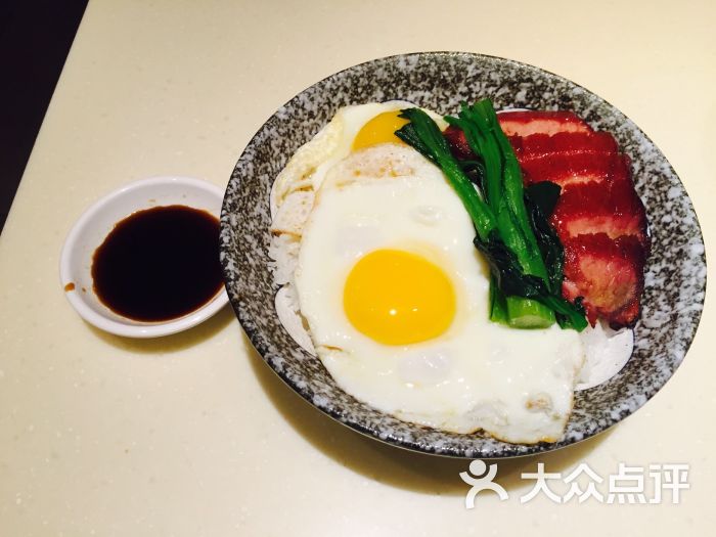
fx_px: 600
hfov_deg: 61.7
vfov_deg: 48.2
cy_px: 268
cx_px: 358
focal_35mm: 29
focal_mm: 4.15
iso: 50
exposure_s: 1/30
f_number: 2.2
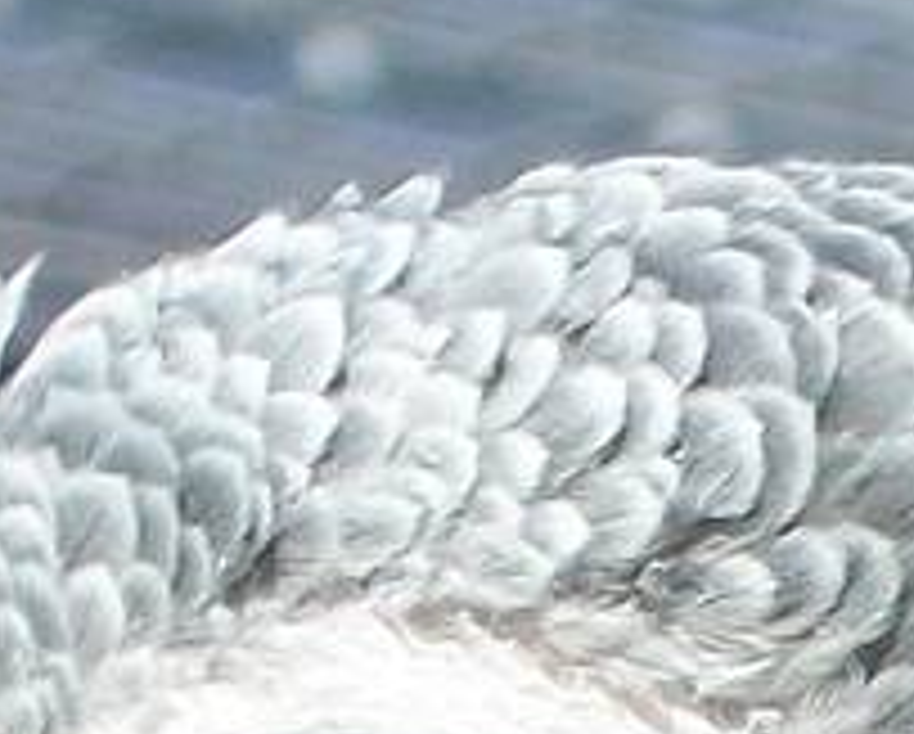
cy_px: 1837
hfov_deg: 2.6
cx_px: 1598
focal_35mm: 738
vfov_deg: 2.1
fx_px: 19992
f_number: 5.2
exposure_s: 1/400
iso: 80
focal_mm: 17.1
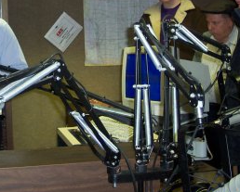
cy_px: 62
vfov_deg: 20.1
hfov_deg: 24.7
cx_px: 57
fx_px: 540
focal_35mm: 76
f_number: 2.8
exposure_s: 1/30
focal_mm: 8
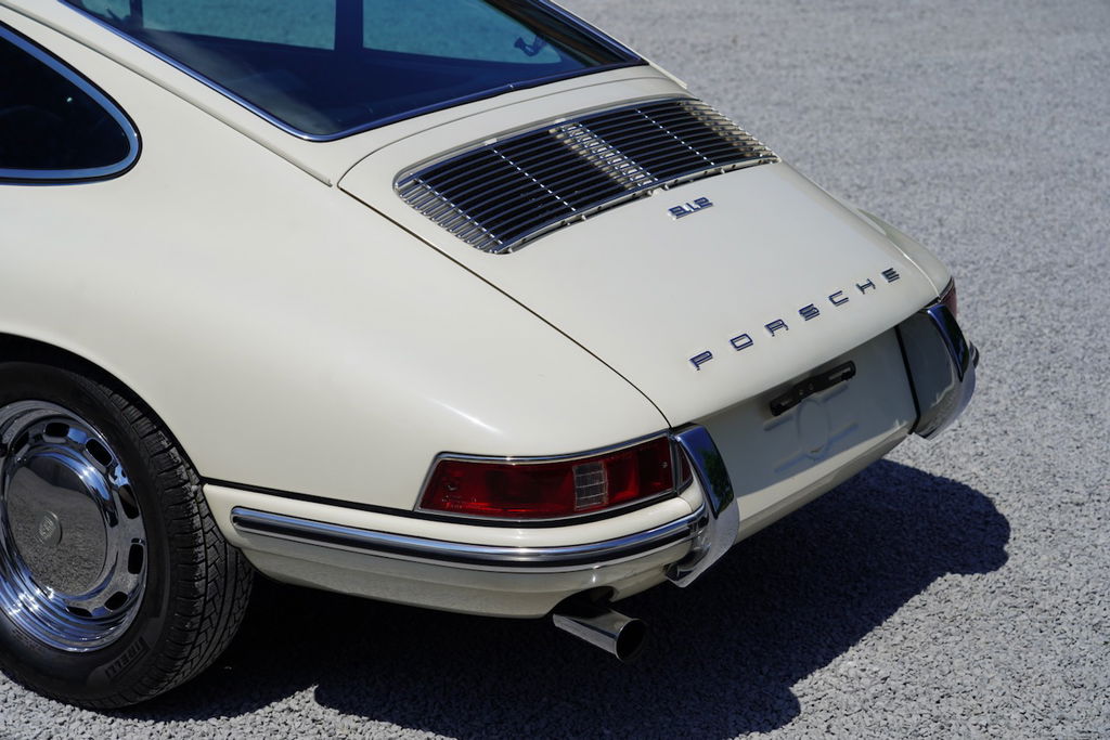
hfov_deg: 29.7
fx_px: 2097
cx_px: 555
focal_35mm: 68
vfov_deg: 20.0
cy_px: 370
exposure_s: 1/400
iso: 100
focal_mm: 68
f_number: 6.3
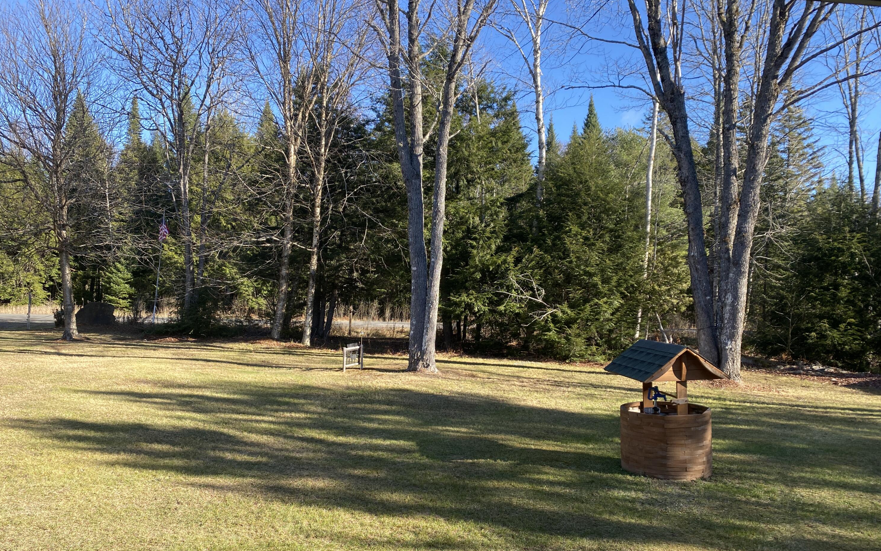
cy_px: 314
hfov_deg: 66.5
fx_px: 672
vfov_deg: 44.4
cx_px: 441
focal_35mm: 28
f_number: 1.8
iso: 32
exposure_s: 1/662
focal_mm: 4.25
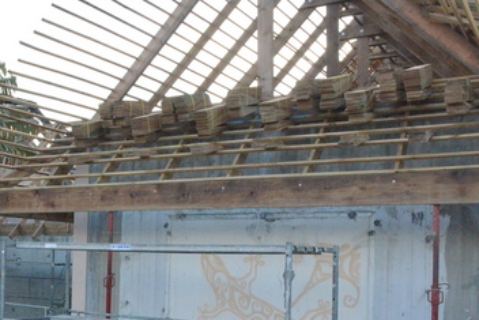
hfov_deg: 39.1
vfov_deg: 27.3
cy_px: 227
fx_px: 652
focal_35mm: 49
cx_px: 113
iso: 5000
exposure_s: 1/500
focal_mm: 18
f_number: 11
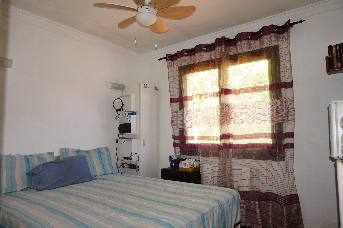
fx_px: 229
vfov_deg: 53.1
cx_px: 172
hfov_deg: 73.8
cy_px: 114
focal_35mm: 24
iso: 250
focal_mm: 16
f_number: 4
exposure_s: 1/60
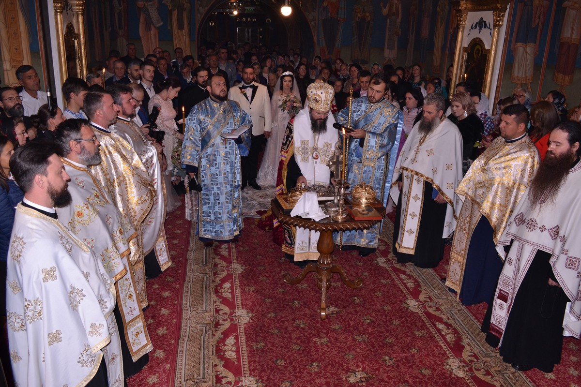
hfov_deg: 67.4
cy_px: 194
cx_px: 290
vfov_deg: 47.9
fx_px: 436
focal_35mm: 27
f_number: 6.3
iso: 400
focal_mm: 18
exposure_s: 1/60
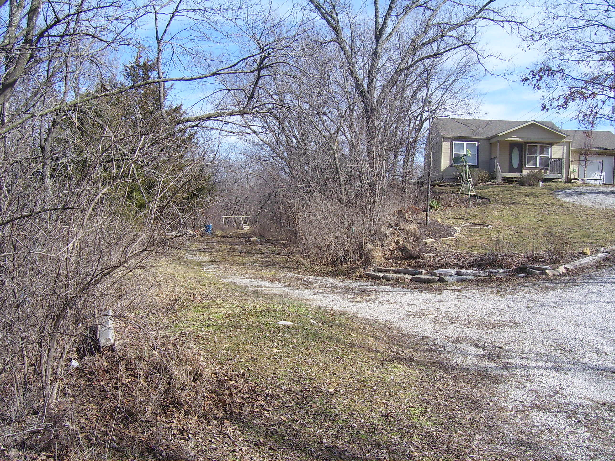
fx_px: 604
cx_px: 308
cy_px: 230
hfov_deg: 54.0
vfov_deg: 41.8
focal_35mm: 34
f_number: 4.8
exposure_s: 1/350
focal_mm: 5.6
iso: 80
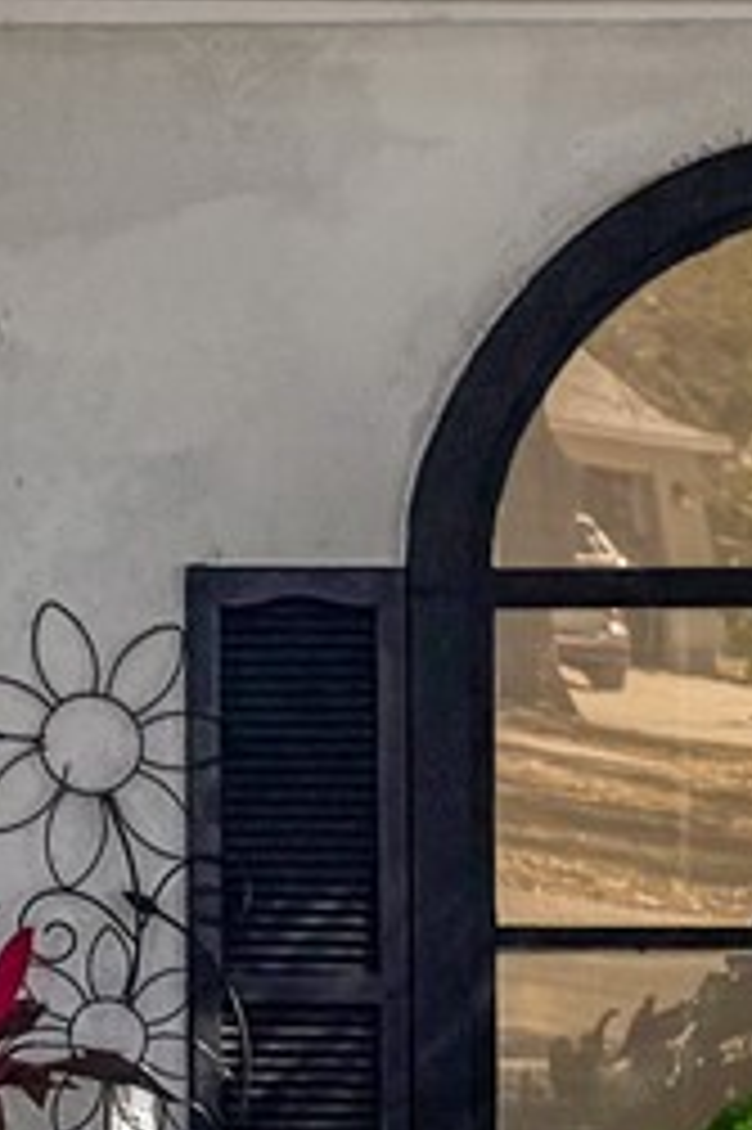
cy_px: 135
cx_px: -1162
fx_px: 4988
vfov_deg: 12.8
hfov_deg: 7.9
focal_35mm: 159
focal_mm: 6.76
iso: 80
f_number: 1.8
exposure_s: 1/2300
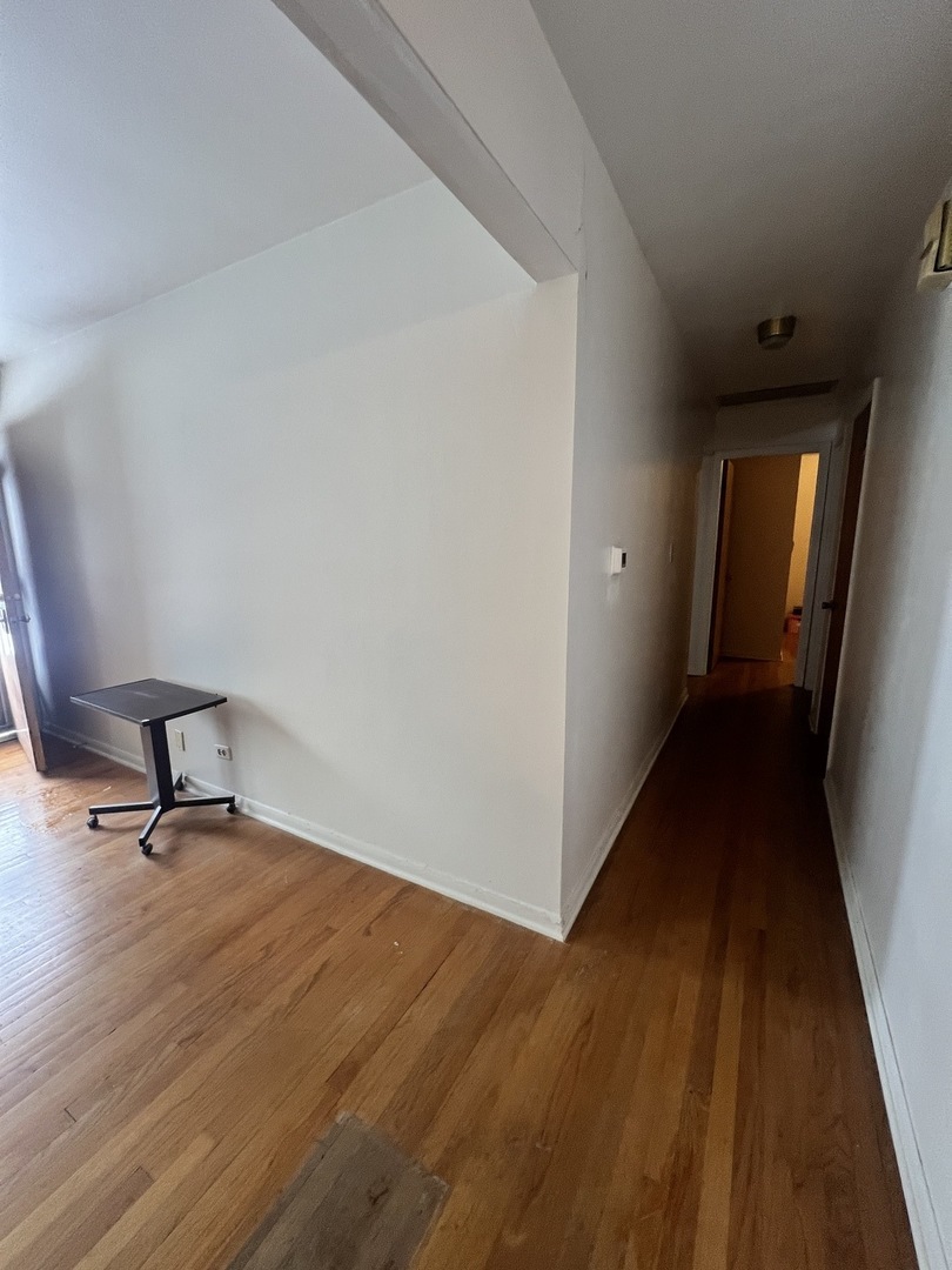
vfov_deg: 106.2
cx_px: 476
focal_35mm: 13
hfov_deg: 89.9
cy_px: 635
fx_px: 477
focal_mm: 1.57
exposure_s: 1/60
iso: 250
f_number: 1.8
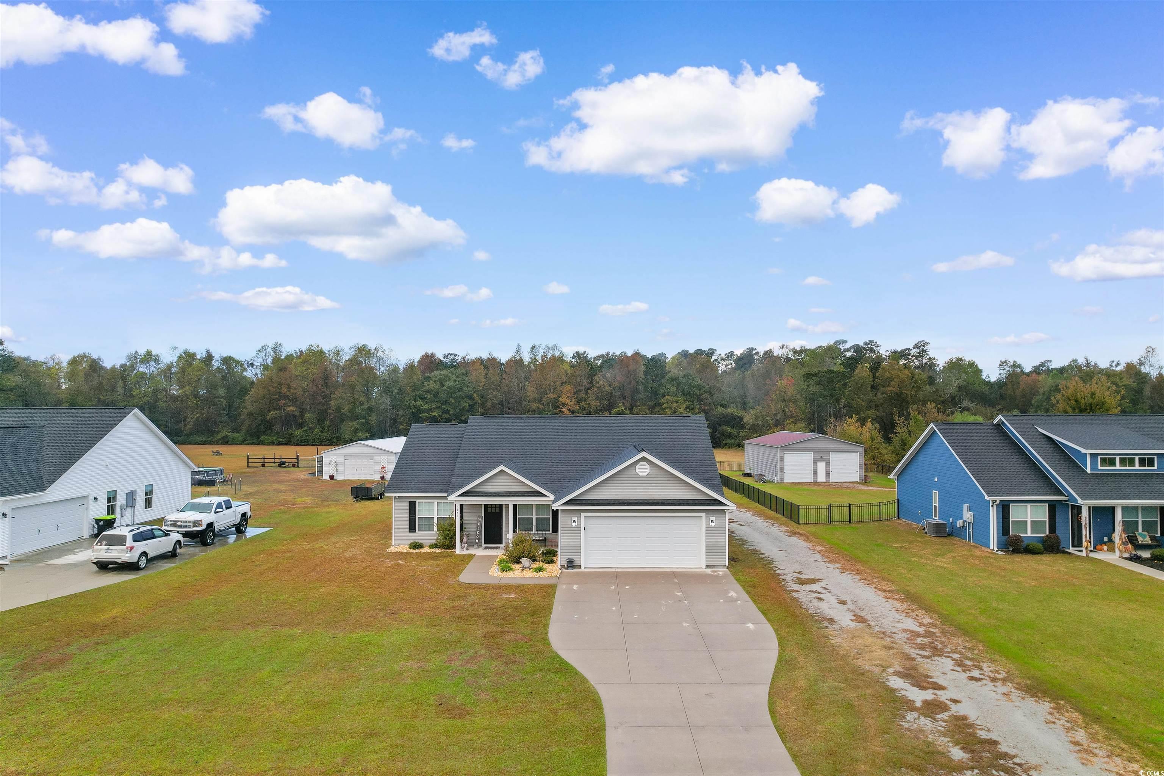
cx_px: 582
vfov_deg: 57.2
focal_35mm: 22
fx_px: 711
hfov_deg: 78.6
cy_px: 388
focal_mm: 8.38
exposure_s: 1/25
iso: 110
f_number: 2.8
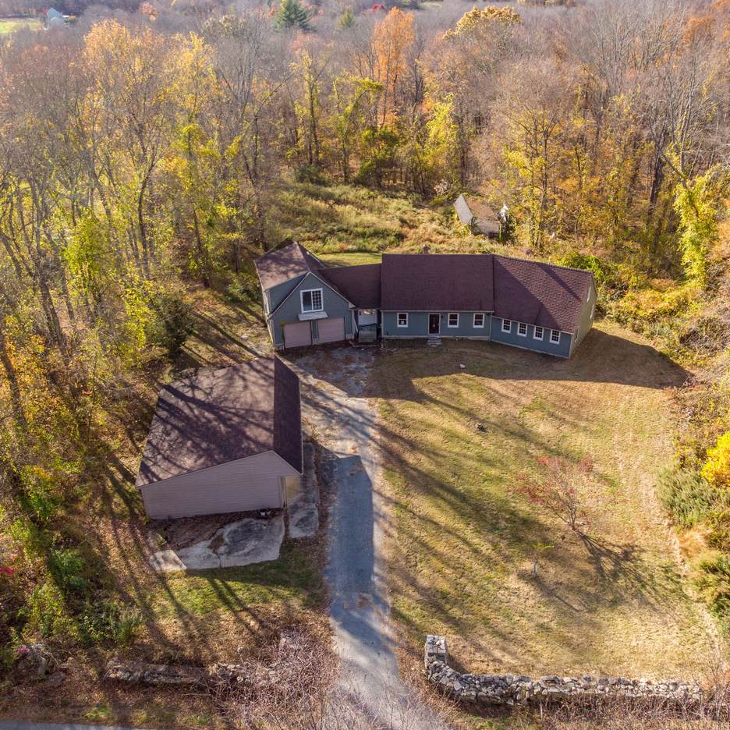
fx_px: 692
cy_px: 366
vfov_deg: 55.6
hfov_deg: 55.5
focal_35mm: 29
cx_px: 399
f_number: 2.8
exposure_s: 1/240
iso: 100
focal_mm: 4.5
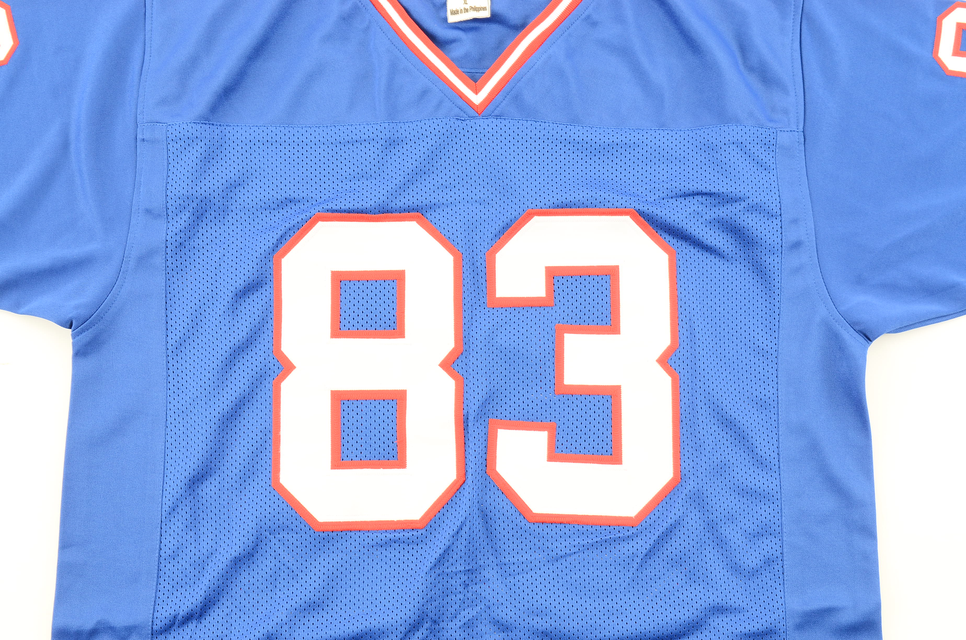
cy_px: 320
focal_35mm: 57
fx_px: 1526
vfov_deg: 23.7
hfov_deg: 35.1
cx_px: 483
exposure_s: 1/60
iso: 320
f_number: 10
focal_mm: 38
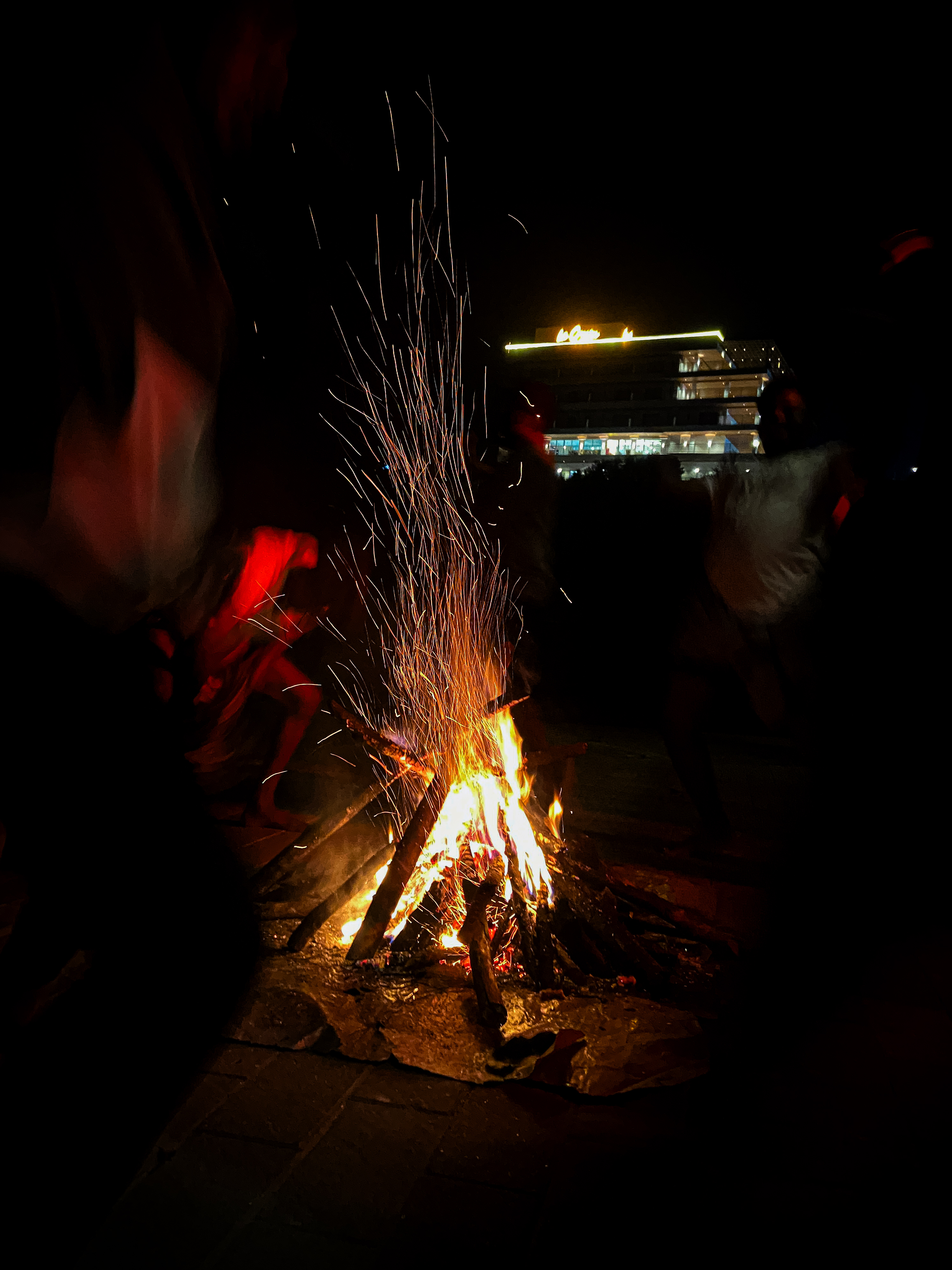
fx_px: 953
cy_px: 635
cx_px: 476
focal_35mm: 26
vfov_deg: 67.3
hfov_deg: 53.1
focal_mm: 4.25
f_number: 1.8
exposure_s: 1/15
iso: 1000
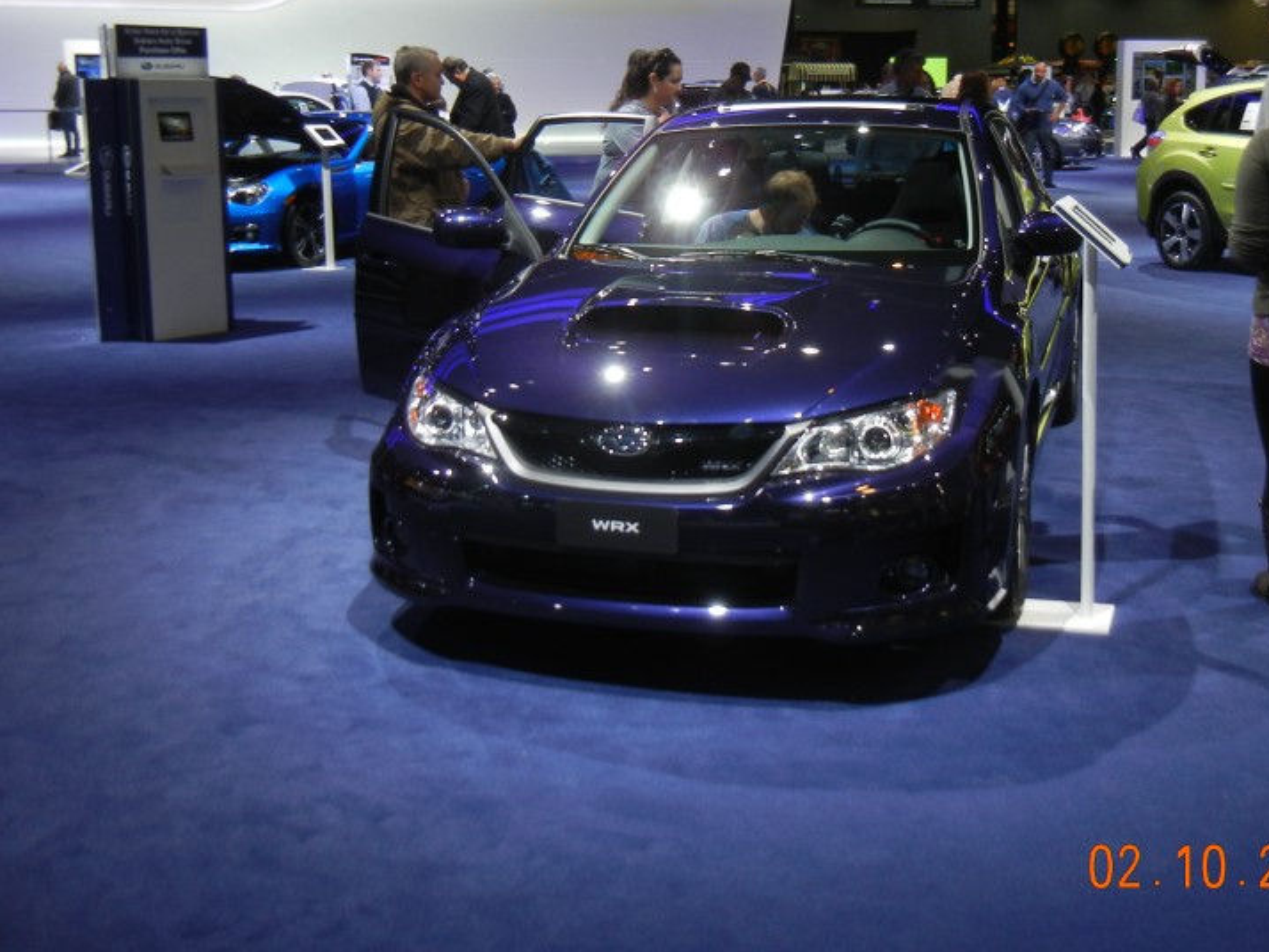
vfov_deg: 33.4
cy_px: 327
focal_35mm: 43
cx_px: 738
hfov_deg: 43.7
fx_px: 1577
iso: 160
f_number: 3.5
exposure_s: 1/58.2
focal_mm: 5.4
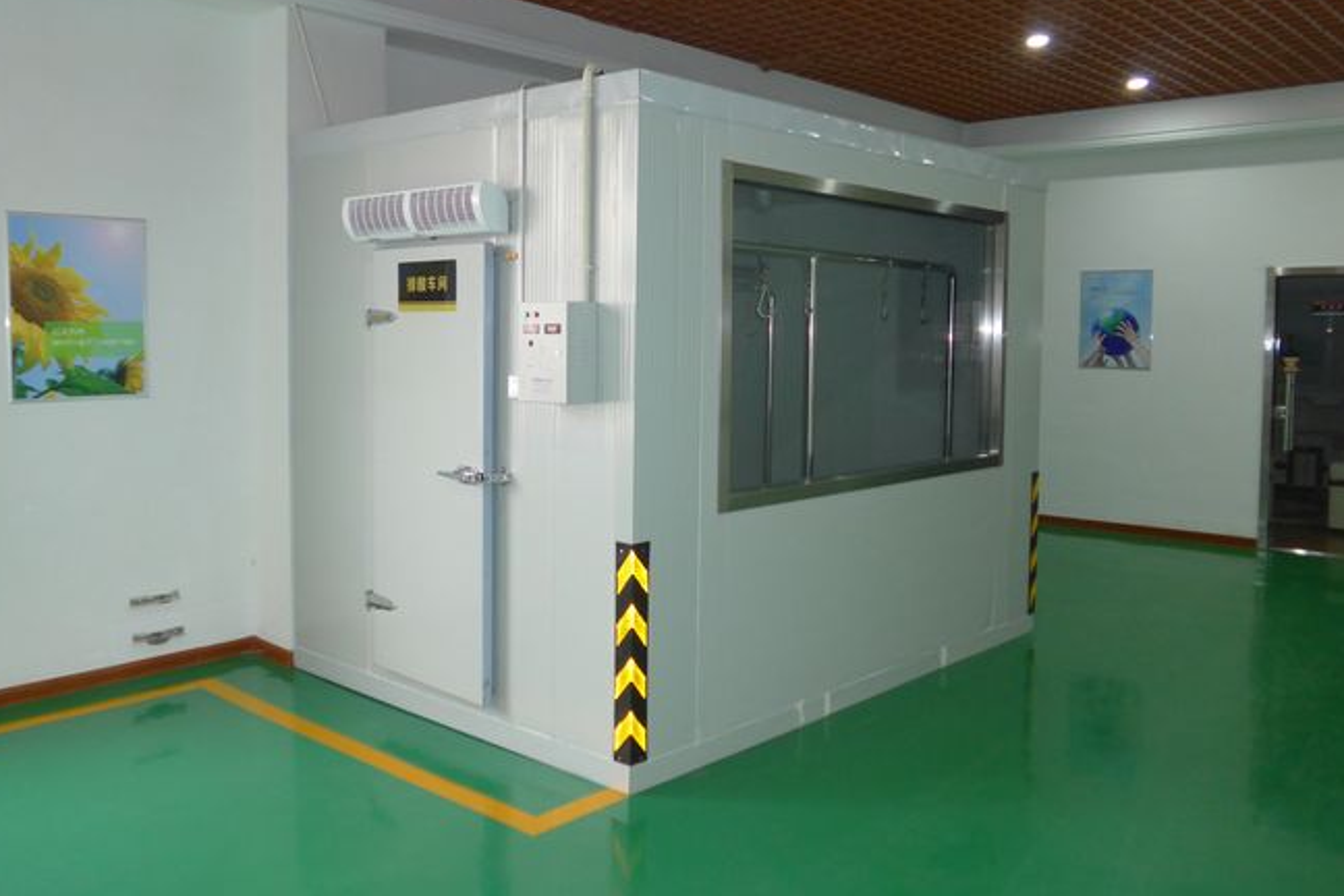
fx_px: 1157
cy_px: 388
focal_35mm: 31
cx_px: 666
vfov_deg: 42.2
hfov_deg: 60.3
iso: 400
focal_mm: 6
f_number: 2
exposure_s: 1/60
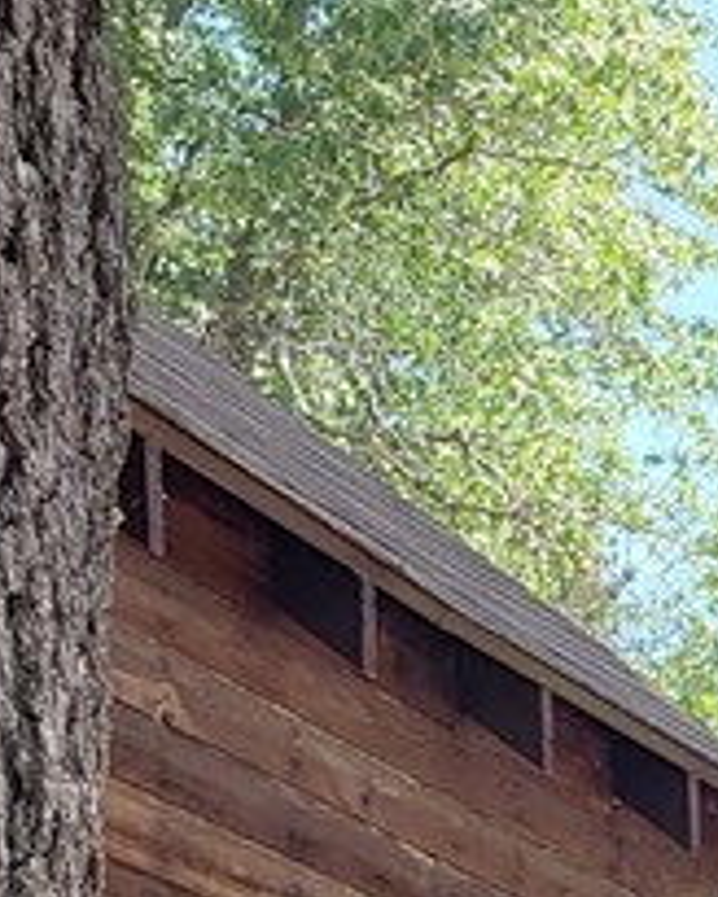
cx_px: 1545
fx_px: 3373
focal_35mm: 127
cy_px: 1426
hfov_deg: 10.8
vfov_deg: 14.0
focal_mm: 4.3
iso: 50
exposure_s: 1/183
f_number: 2.4
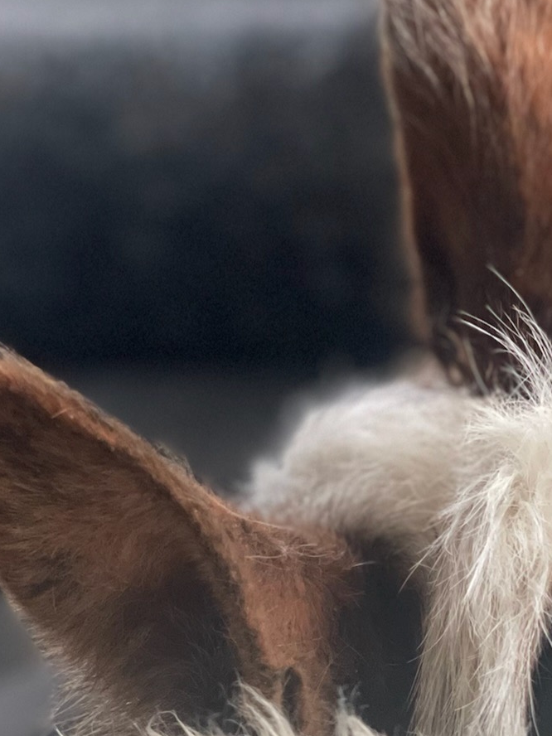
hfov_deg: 12.3
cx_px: 323
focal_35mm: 120
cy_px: 315
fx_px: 2551
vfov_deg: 16.4
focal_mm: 6
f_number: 2
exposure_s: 1/40
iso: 400
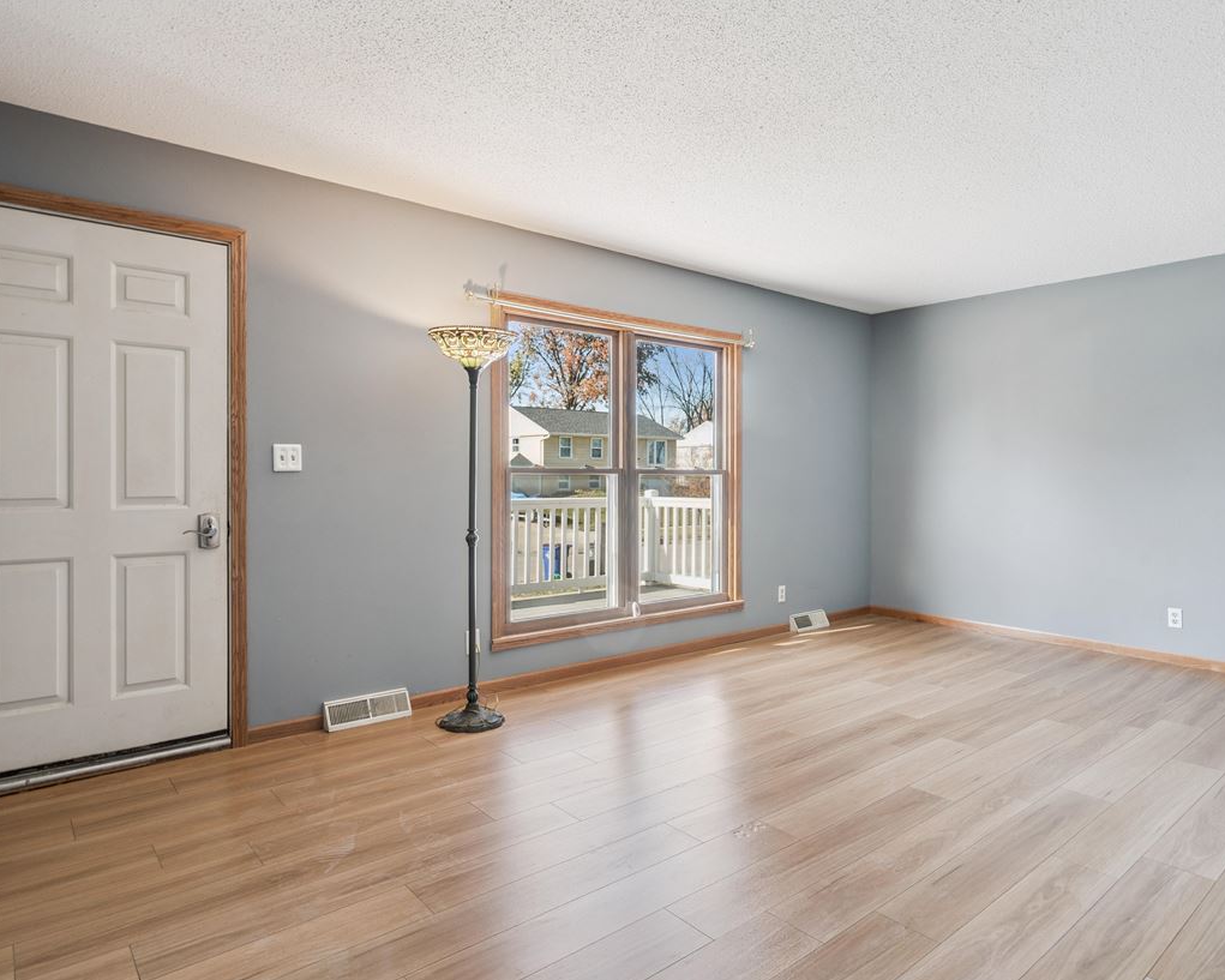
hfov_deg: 80.4
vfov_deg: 68.1
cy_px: 483
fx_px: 725
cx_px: 626
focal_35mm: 20
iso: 400
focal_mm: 17
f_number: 10
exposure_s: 1/10
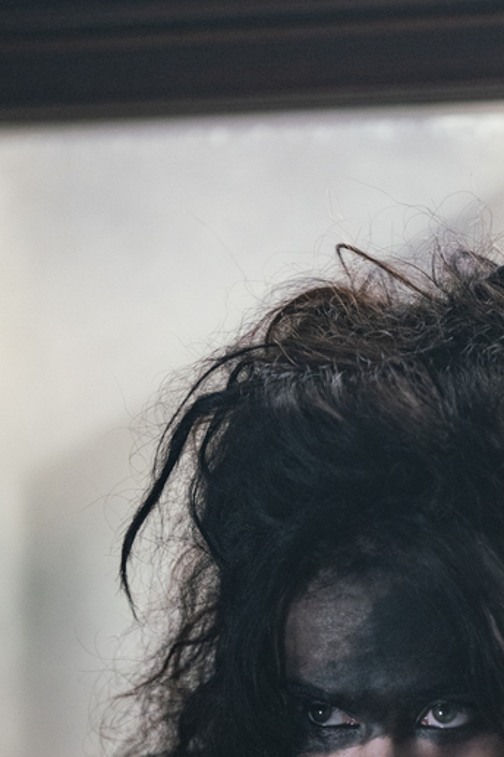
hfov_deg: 3.1
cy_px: 542
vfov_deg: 4.6
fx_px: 9365
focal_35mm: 446
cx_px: 511
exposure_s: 1/250
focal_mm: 200
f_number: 2.8
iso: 2000
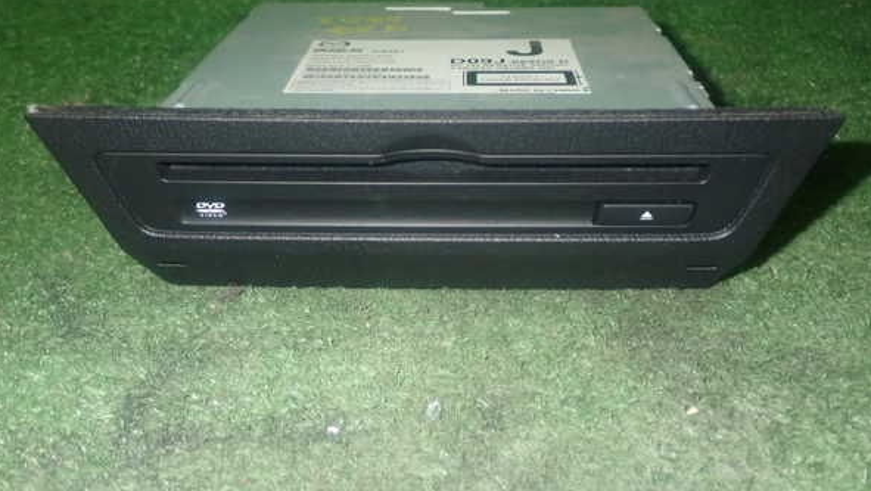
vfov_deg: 28.3
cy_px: 209
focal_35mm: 42
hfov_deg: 48.3
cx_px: 433
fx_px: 970
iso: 800
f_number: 8
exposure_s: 1/40
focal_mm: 6.83
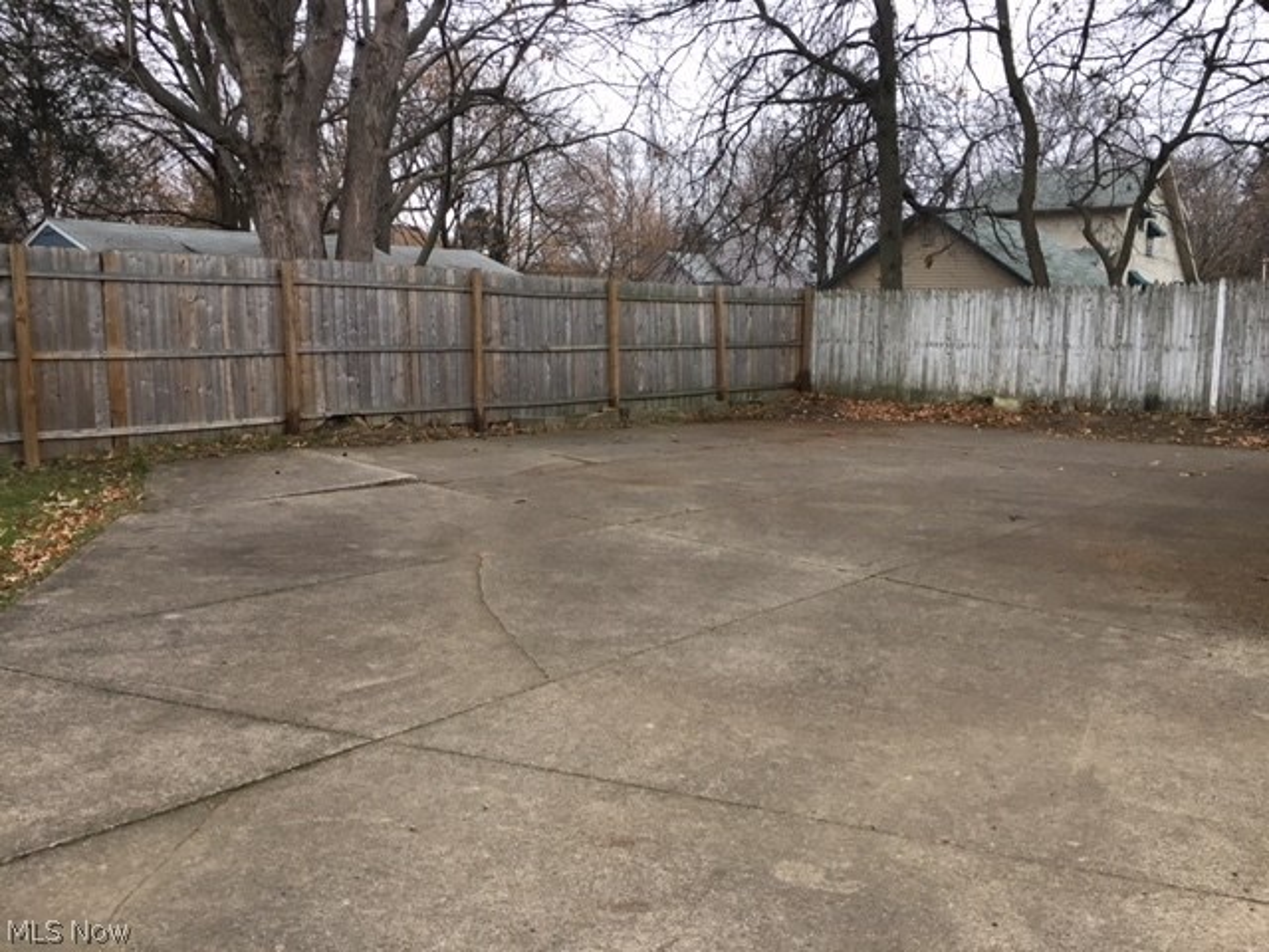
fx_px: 1063
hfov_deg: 61.7
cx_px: 634
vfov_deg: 48.2
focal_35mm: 29
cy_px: 476
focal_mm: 4.15
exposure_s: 1/30
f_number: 2.2
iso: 25
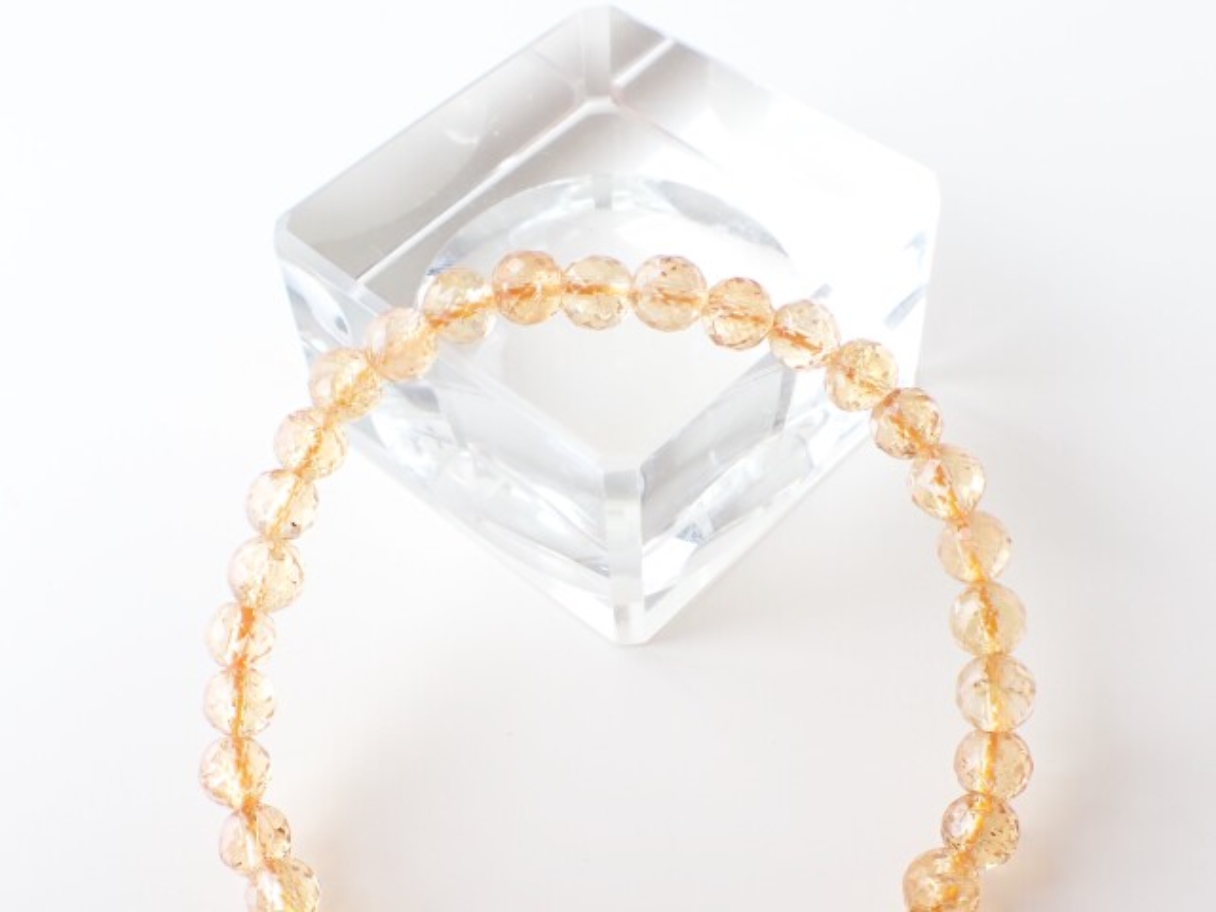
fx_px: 1054
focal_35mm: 30
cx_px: 608
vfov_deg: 46.8
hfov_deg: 60.0
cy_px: 456
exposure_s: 1/125
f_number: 3.2
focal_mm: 5.4
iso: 100
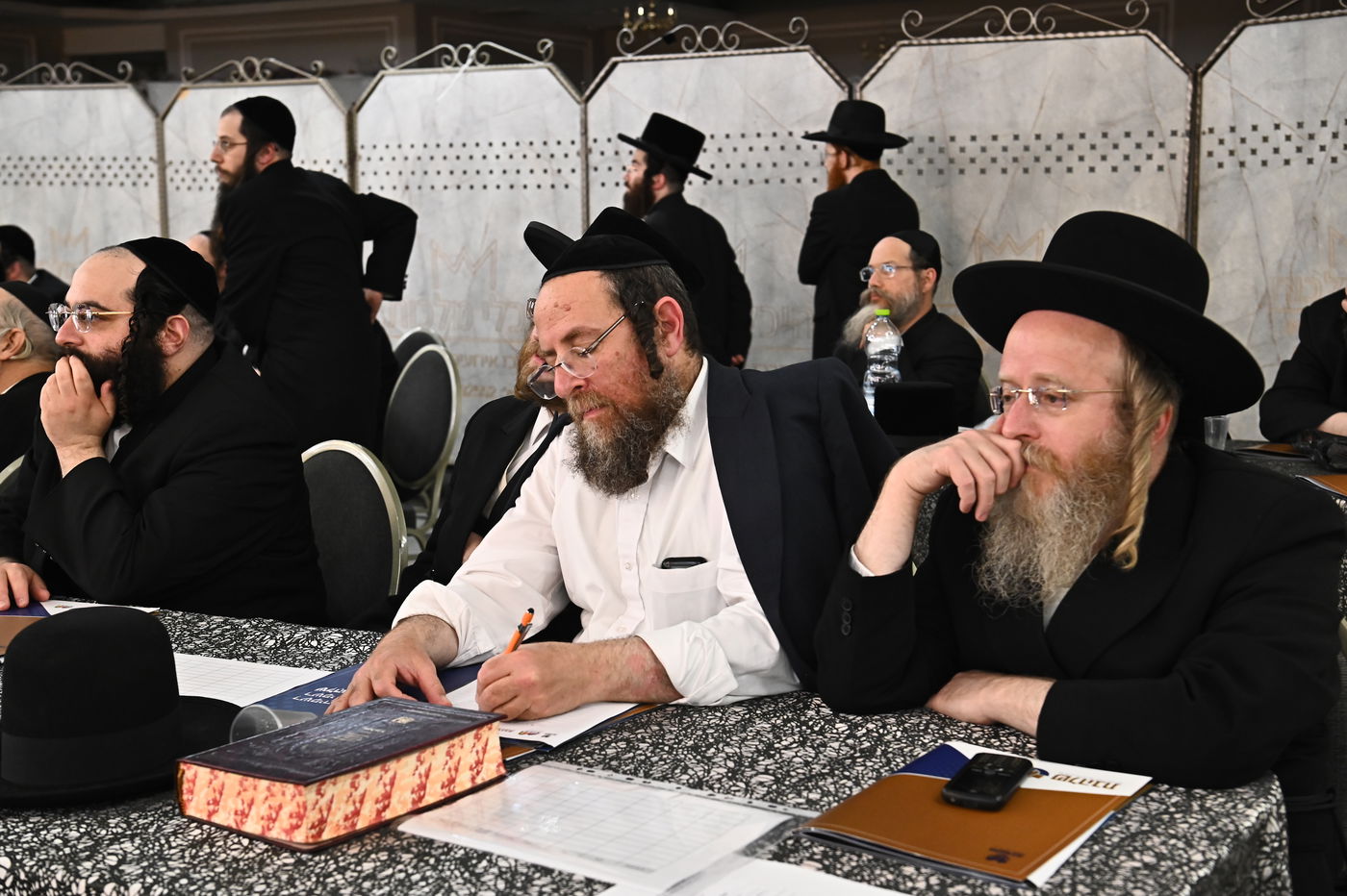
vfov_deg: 27.0
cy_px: 448
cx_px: 674
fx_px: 1870
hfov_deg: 39.6
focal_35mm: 50
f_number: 5.6
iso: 2500
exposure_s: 1/100
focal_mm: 50
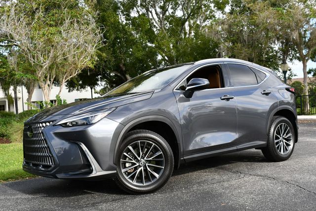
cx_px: 158
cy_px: 106
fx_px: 387
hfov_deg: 44.5
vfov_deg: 30.6
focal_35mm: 44
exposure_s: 1/250
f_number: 7.1
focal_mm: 22
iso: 200
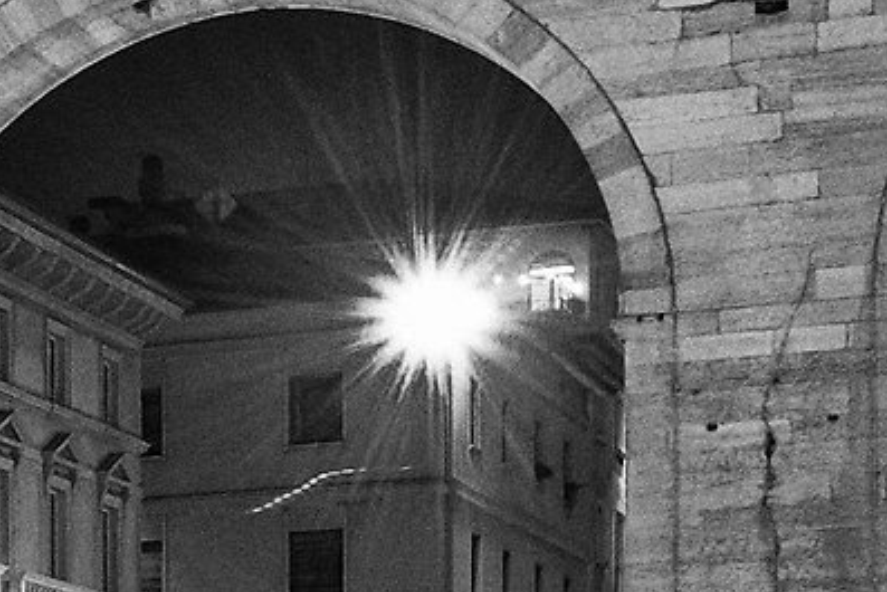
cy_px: 199
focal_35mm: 127
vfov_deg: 10.8
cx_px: -943
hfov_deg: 13.5
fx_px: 3130
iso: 200
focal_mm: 14
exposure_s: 8
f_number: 11
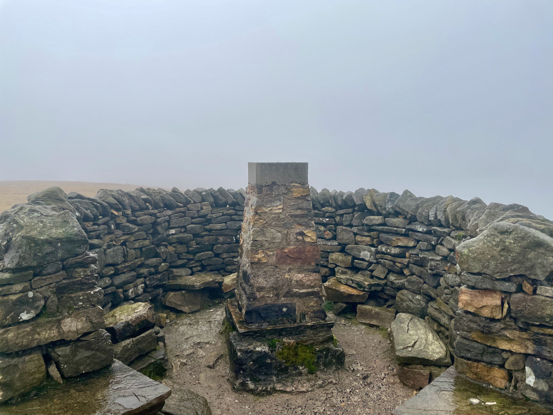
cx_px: 276
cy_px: 208
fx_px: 415
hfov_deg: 67.3
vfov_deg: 53.1
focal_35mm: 26
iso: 32
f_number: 1.6
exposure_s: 1/515
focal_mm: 4.2
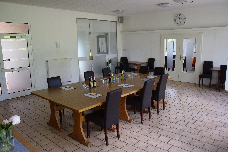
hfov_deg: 67.4
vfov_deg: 47.9
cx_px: 114
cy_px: 76
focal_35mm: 27
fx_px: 171
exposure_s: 1/100
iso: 400
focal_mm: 18
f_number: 5
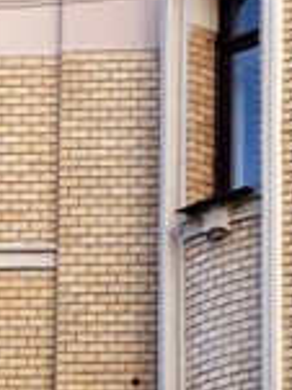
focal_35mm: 206
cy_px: 377
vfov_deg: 9.6
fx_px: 2320
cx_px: 503
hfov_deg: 7.0
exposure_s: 1/250
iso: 500
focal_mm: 24
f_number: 4
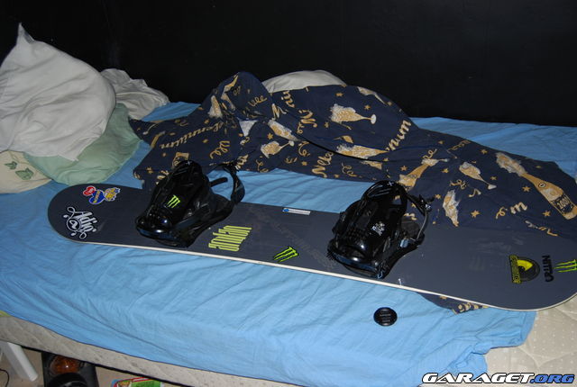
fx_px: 554
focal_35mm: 34
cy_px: 194
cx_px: 288
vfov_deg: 38.6
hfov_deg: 55.0
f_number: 3.8
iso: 200
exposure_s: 1/60
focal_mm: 23
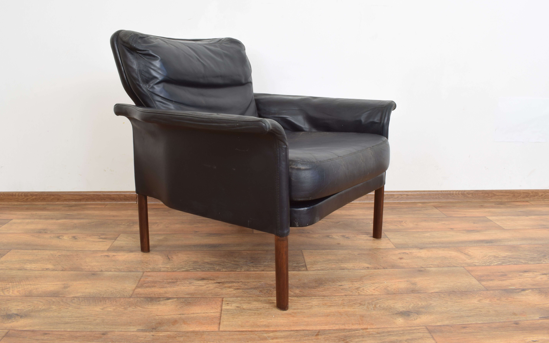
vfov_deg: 40.6
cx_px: 275
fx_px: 464
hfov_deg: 61.2
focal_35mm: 31
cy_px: 161
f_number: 22
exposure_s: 5
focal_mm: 20
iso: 100
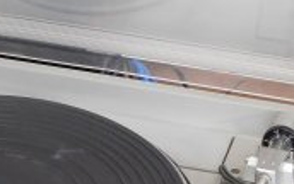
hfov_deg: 8.0
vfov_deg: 5.0
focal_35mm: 262
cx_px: 55
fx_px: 2102
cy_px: 150
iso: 400
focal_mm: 12.6
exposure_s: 1/10
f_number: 4.3
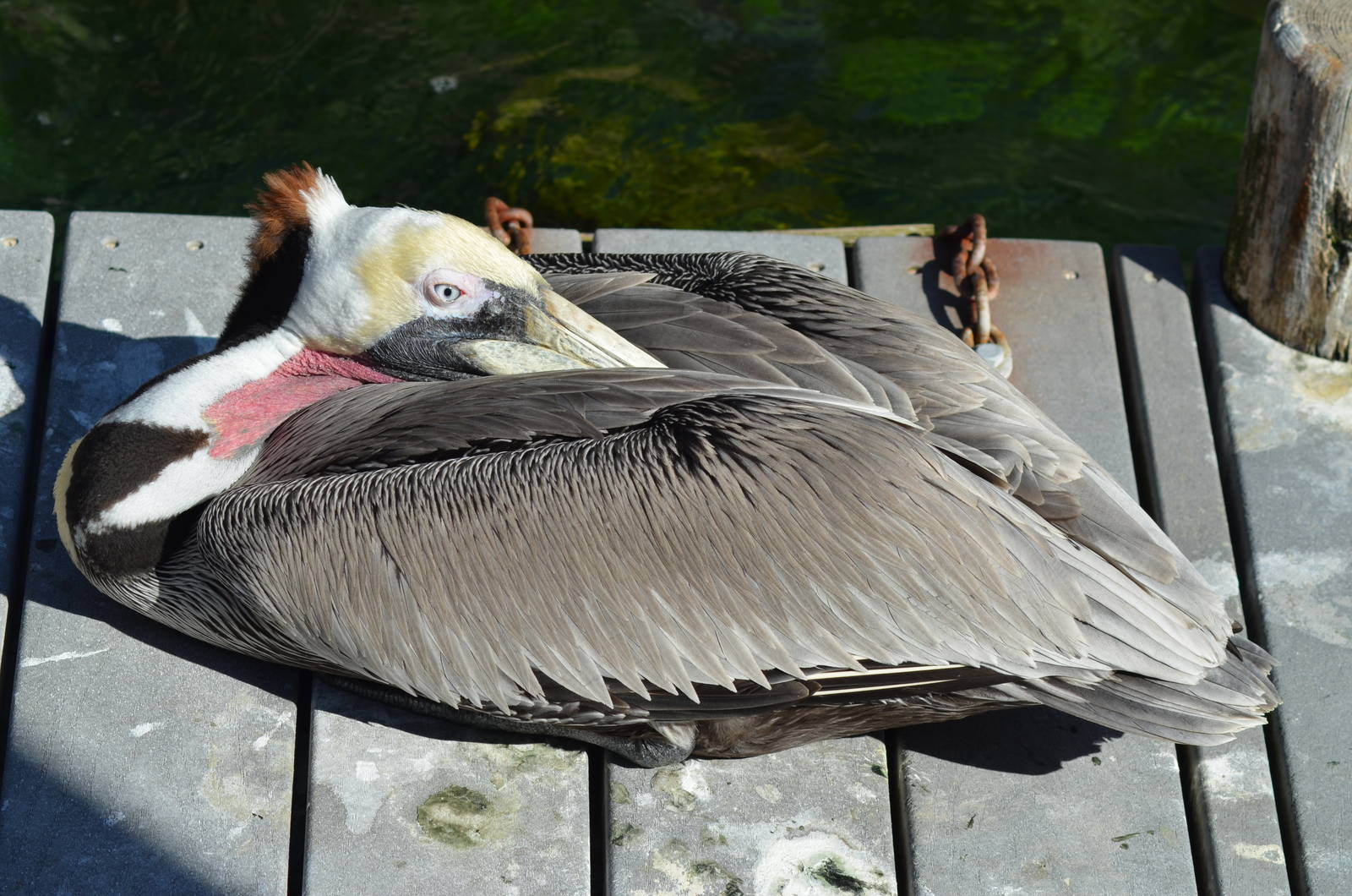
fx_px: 4779
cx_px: 676
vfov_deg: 10.7
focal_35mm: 128
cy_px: 448
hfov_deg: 16.1
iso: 200
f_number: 7.1
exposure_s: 1/800
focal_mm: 85
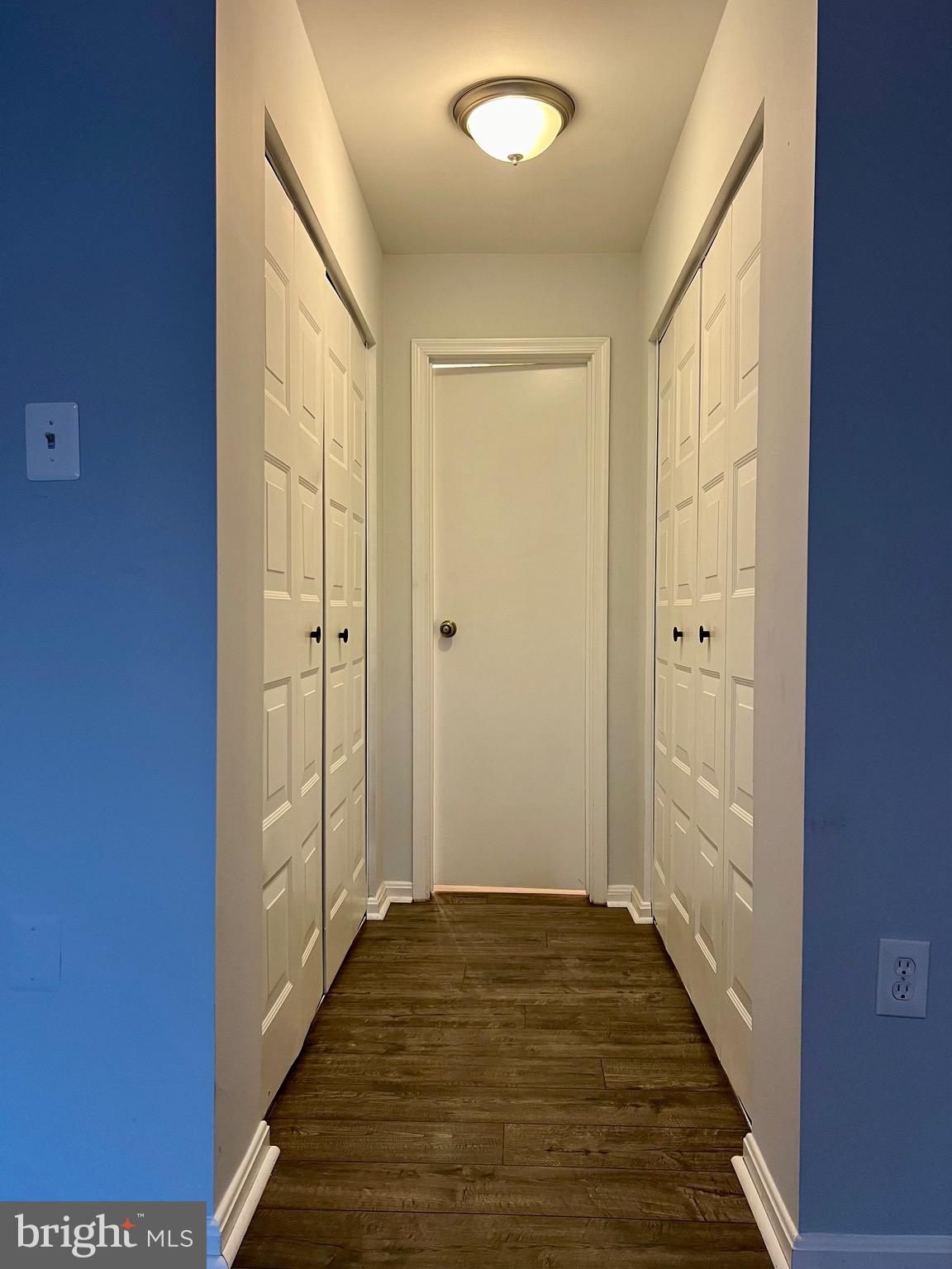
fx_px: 953
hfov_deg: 53.1
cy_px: 634
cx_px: 476
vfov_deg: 67.3
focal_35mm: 26
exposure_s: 1/60
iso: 200
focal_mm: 5.7
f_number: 1.5
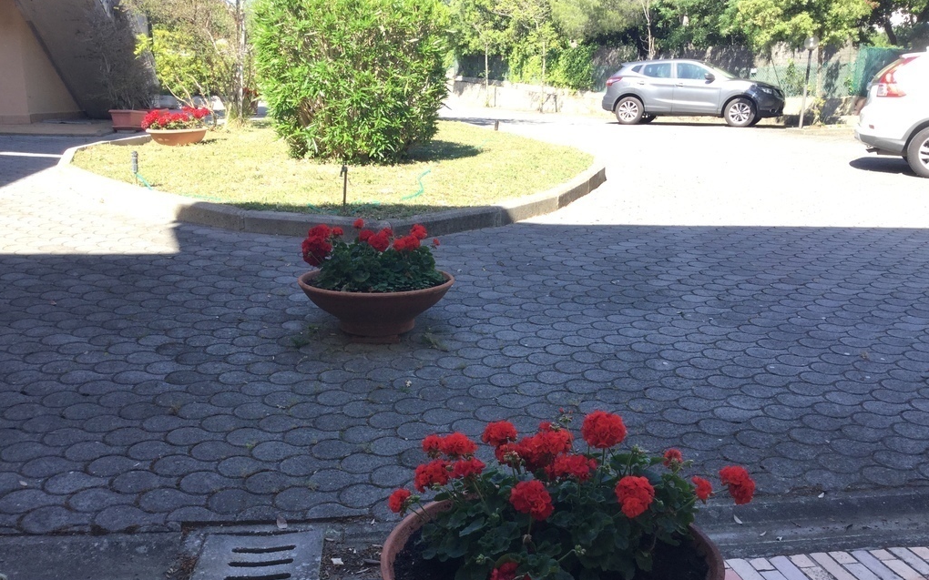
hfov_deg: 58.2
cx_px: 465
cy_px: 322
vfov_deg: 38.3
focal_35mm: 33
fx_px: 835
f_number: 2.4
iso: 25
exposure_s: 1/242
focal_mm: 3.3
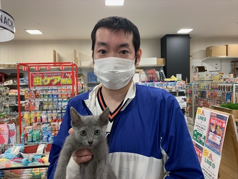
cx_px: 119
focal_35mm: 26
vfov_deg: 53.1
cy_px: 90
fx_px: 179
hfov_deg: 67.3
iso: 50
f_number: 1.8
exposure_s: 1/50
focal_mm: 4.25
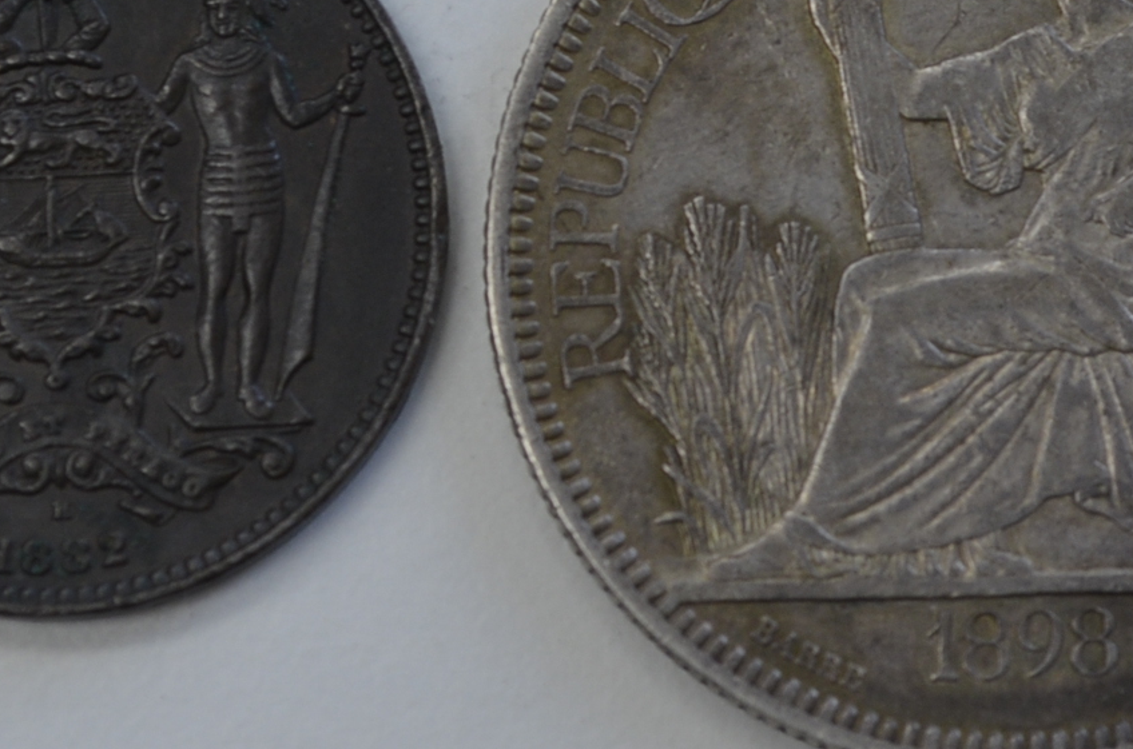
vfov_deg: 6.2
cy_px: -159
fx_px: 6844
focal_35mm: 218
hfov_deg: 9.5
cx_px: 696
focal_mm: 50
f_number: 8
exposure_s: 1/60
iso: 280
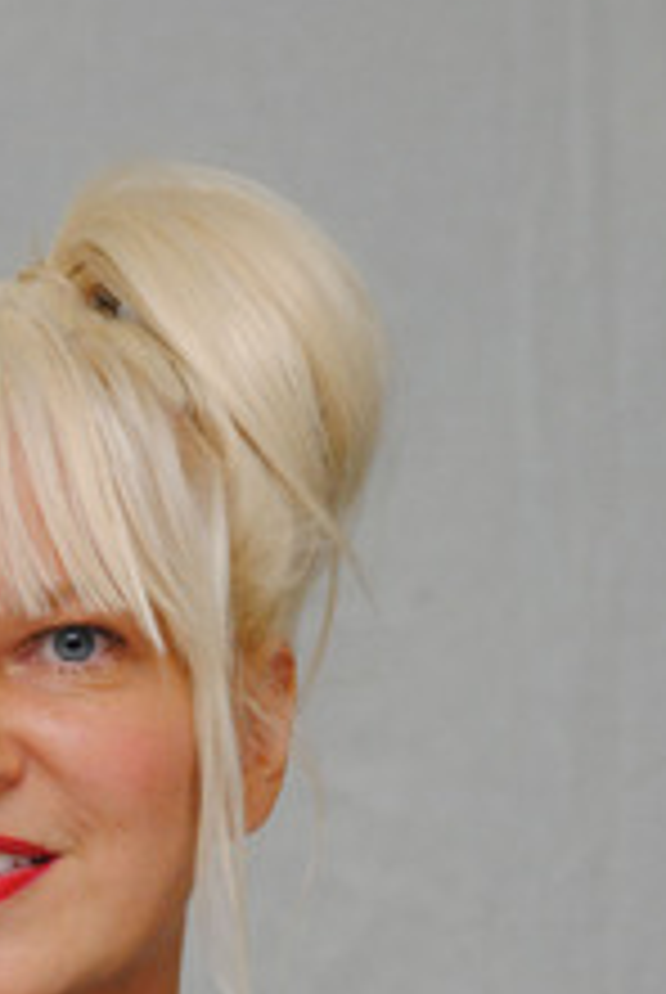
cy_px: 864
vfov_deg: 5.8
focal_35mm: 353
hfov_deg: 3.9
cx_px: 112
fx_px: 9764
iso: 1600
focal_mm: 130
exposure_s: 1/160
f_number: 9
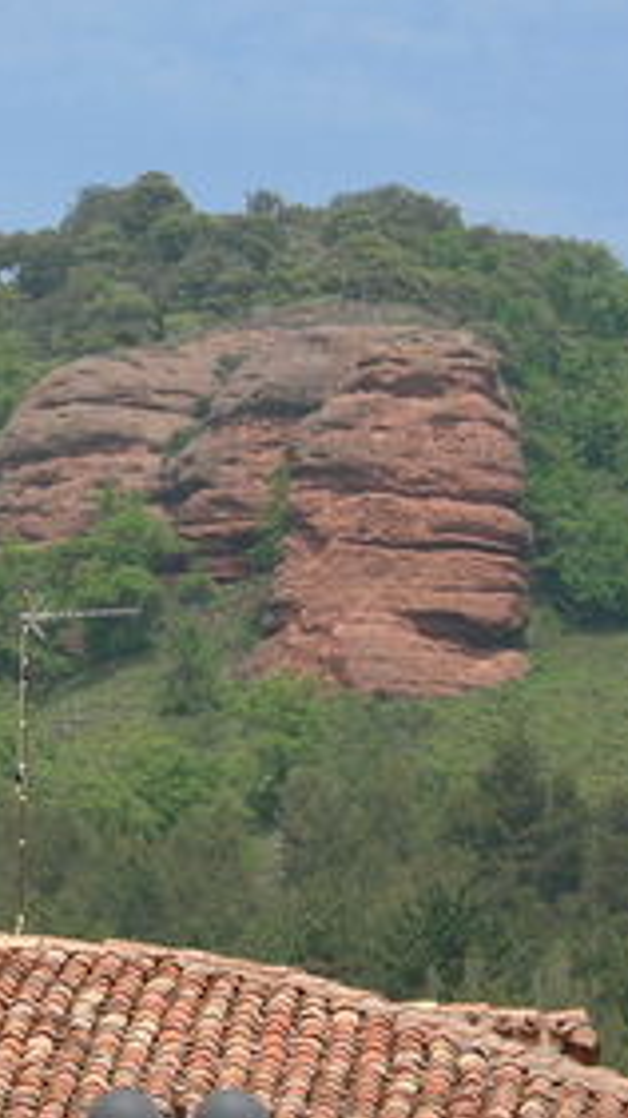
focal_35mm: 288
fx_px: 8528
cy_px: 523
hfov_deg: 4.2
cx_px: -155
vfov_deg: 7.5
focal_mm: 20.4
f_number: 5.1
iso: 50
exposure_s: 1/366
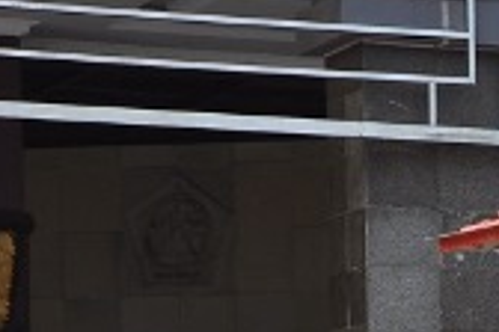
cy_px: 588
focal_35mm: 300
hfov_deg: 6.5
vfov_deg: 4.5
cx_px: 1170
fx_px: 4158
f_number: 9
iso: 200
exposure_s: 1/320
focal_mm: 42
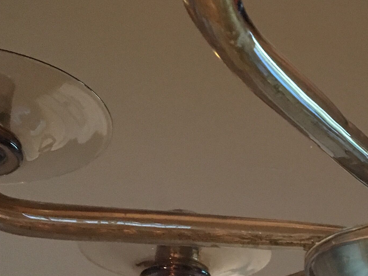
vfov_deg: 17.4
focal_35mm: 85
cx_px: 354
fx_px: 904
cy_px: 116
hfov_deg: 22.3
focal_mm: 4.15
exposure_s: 1/25
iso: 200
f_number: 2.2
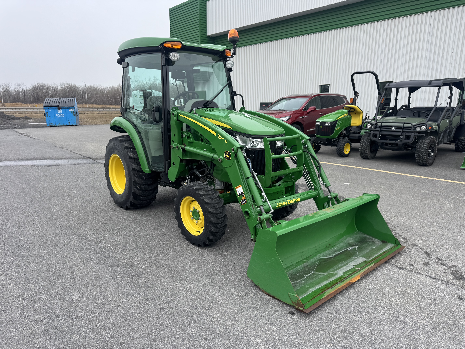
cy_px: 174
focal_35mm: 24
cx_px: 232
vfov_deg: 56.8
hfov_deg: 71.6
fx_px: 322
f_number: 1.78
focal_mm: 6.76
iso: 80
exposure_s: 1/1560
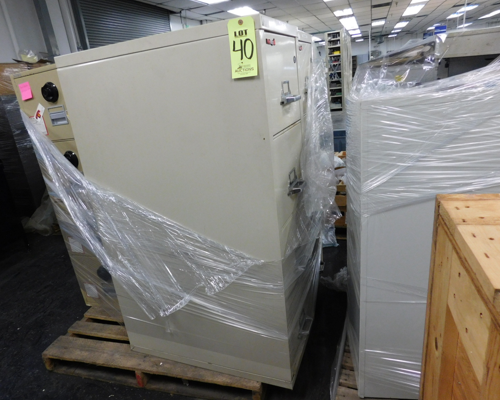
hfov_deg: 70.2
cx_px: 233
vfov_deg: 58.8
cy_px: 200
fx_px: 355
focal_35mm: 24
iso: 220
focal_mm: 4
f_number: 3
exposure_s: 1/30
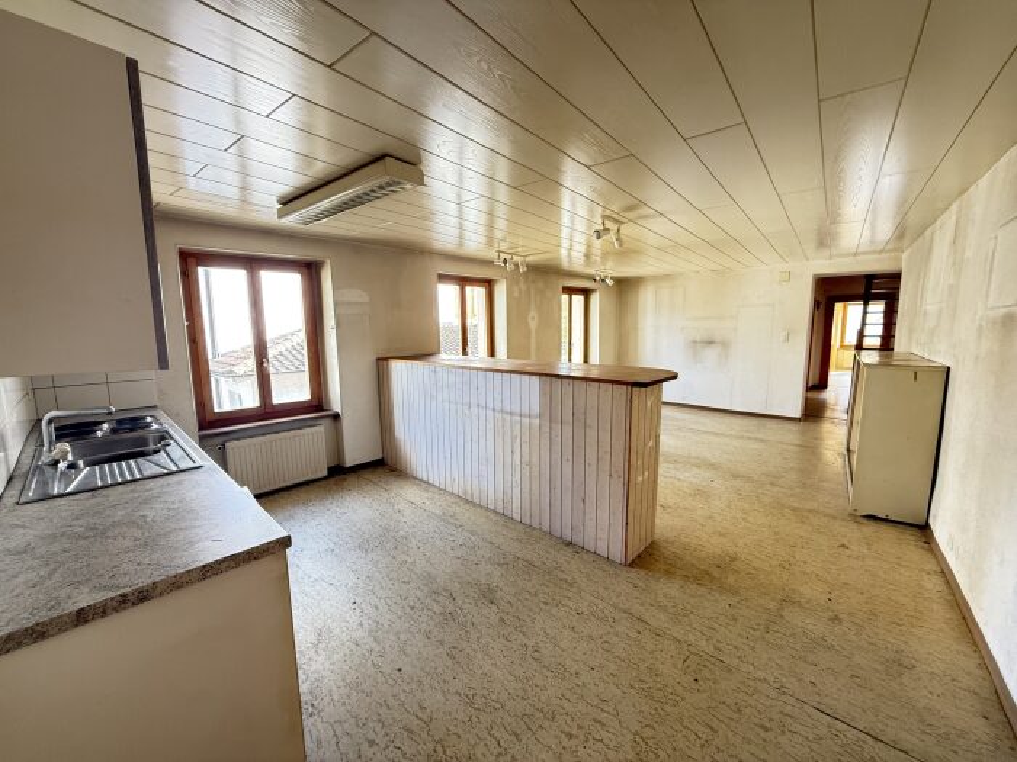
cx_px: 508
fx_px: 411
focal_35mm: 14
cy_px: 381
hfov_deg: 102.1
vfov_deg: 85.7
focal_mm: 2.22
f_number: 2.2
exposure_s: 1/99
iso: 320
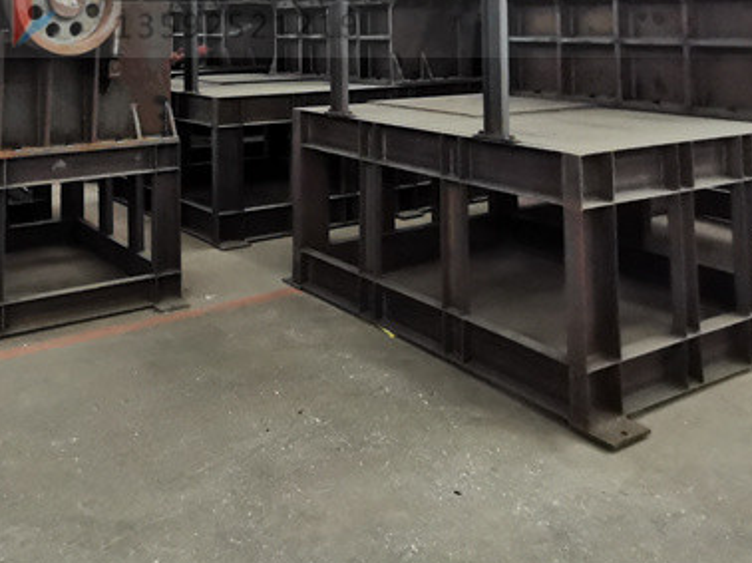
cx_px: 175
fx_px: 782
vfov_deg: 35.2
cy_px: -24
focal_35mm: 36
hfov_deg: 49.1
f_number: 2.2
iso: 250
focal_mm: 2.26
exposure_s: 1/60
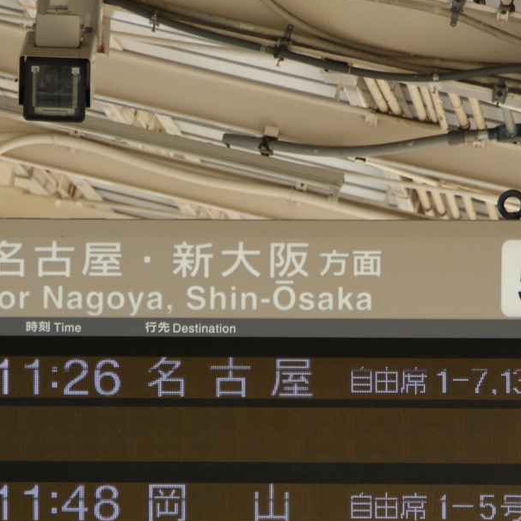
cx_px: 219
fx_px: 8020
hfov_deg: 3.7
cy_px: 344
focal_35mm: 471
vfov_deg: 3.7
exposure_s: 1/250
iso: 250
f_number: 6.3
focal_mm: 140
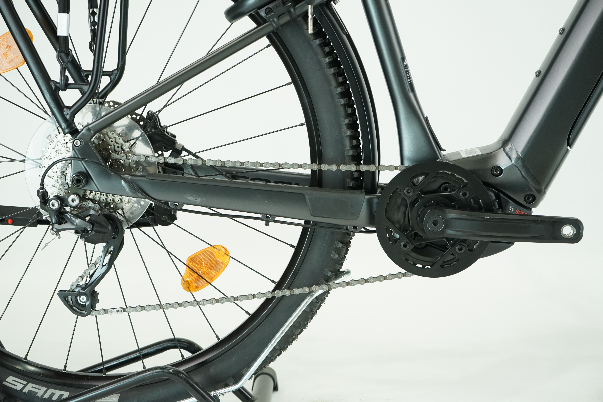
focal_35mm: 67
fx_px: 1122
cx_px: 302
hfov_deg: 30.1
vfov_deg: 20.3
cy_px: 201
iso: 2000
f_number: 5.6
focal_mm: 67
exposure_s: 1/200
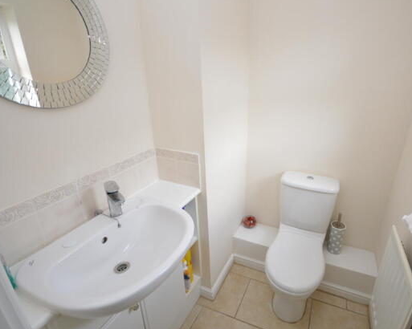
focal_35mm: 18
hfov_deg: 85.5
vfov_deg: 73.7
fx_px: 219
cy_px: 159
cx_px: 243
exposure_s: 1/60
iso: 400
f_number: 4
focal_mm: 10
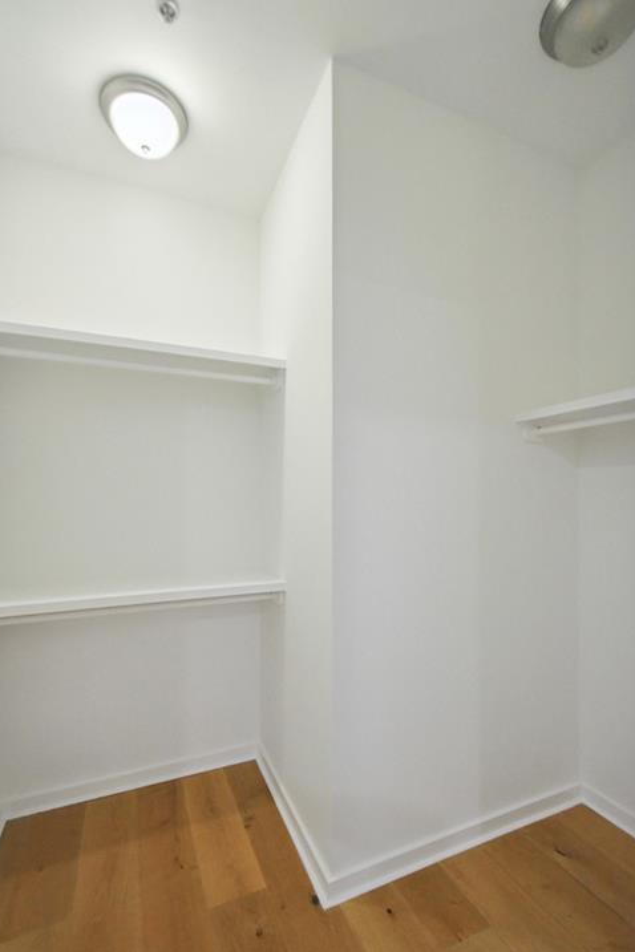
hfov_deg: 77.3
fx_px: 397
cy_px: 467
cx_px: 319
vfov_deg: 100.4
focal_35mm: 15
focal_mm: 14
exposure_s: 1/250
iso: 3200
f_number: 4
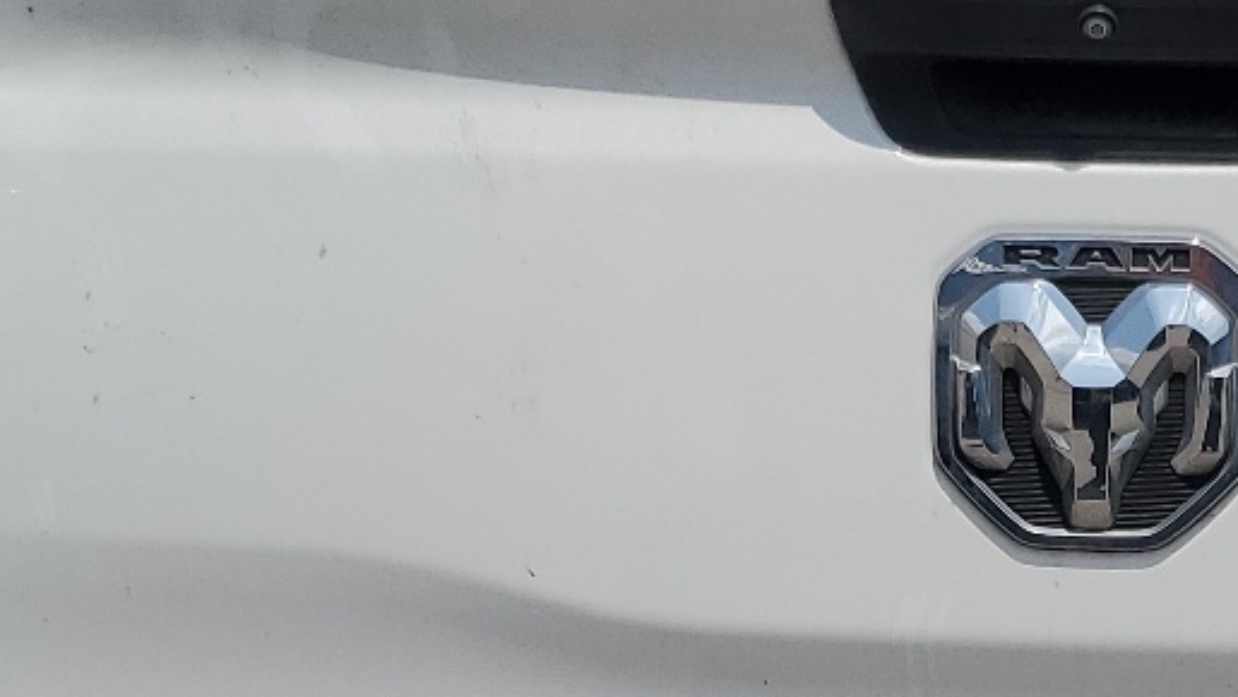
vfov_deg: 13.7
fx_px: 2890
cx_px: 1149
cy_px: 601
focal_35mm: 88
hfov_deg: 23.4
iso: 50
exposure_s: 1/10000
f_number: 1.5
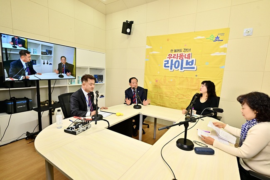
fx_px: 131
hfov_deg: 91.6
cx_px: 135
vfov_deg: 68.9
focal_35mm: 18
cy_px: 90
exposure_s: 1/125
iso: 640
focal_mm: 17.5
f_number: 5
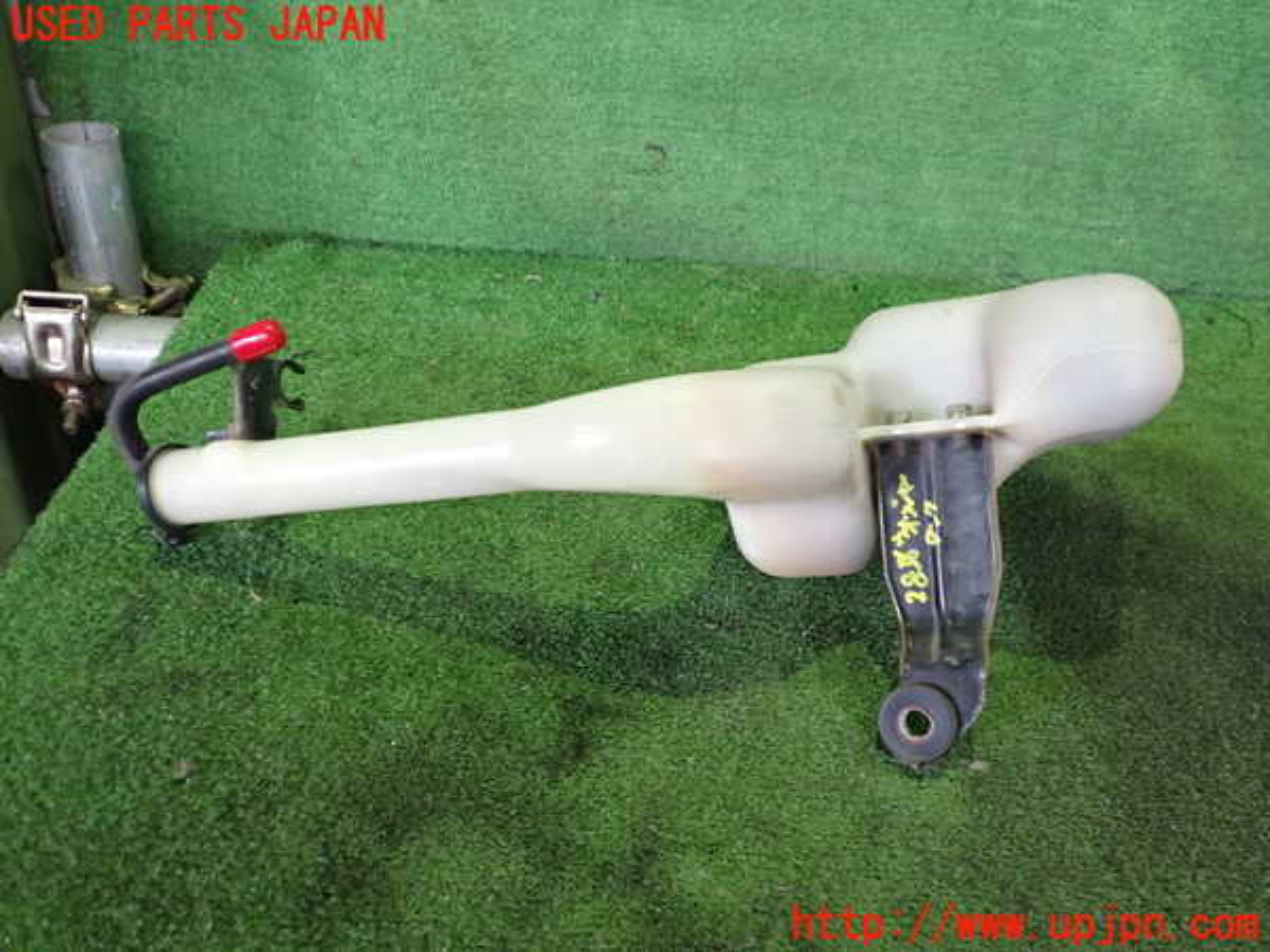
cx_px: 635
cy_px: 476
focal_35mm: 30
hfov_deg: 60.0
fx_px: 1101
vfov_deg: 46.8
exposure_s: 1/30
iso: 320
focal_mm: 5.4
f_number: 2.3
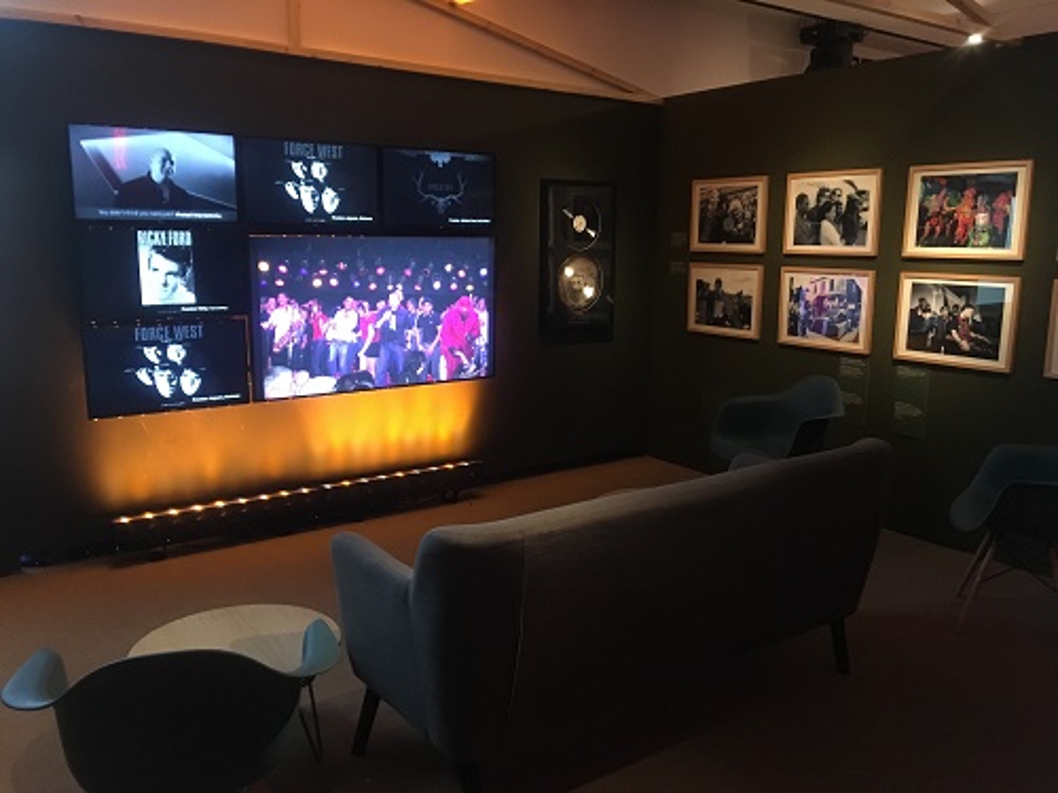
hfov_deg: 61.7
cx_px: 529
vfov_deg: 48.2
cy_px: 396
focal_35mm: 29
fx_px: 886
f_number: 2.2
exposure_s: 1/17
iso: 250
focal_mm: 4.15
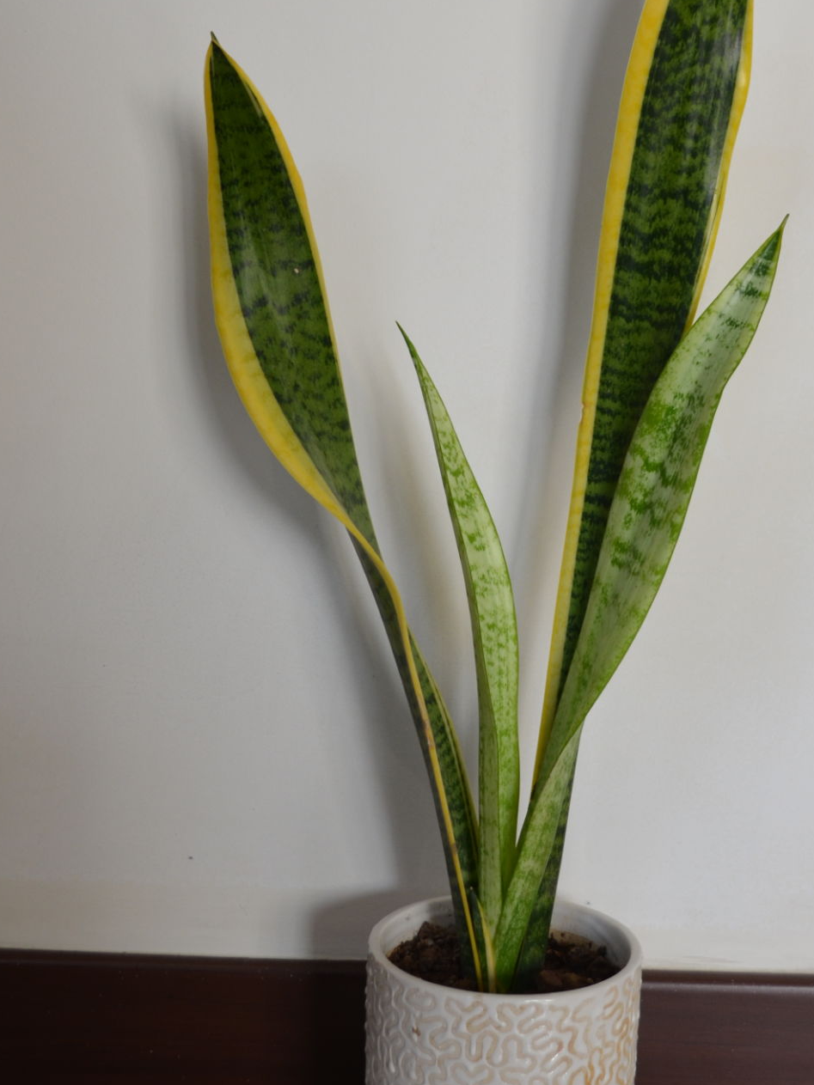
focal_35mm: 56
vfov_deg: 34.3
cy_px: 483
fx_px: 1756
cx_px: 557
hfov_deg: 25.9
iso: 400
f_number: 5.6
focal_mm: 24
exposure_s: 1/60
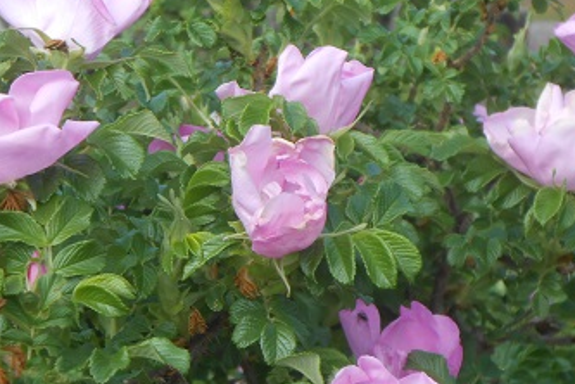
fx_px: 2619
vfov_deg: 8.4
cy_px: 243
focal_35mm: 164
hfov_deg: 12.5
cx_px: 287
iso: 80
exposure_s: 1/250
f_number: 5
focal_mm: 18.7
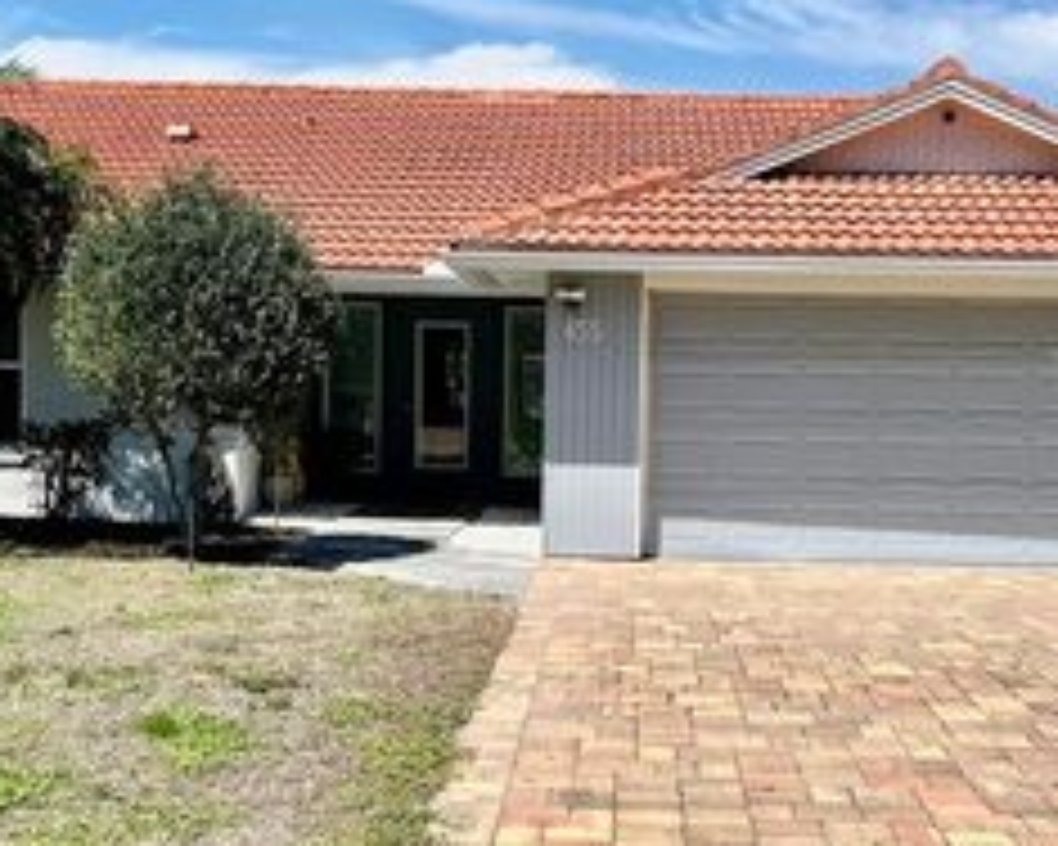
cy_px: 484
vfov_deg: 28.1
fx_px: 1691
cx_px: 599
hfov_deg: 34.7
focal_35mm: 54
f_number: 1.6
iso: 50
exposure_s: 1/4854
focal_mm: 5.1
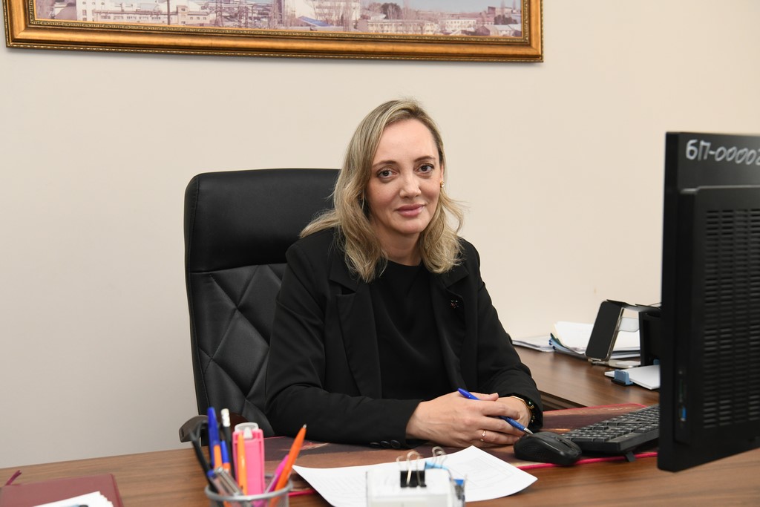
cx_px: 380
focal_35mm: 48
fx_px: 1013
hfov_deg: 41.1
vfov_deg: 28.1
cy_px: 254
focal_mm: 48
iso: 2000
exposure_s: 1/200
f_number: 6.3
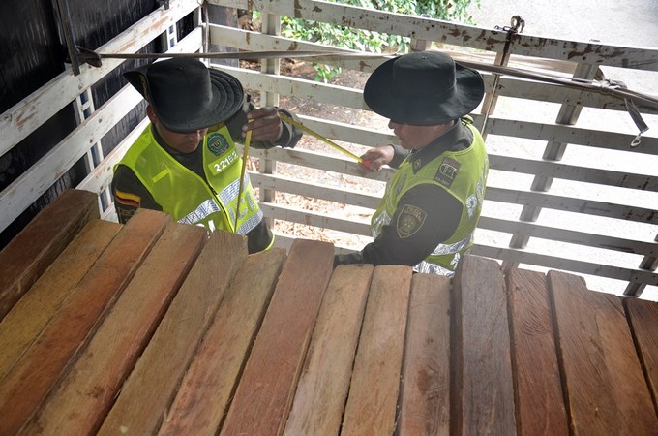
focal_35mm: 32
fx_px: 574
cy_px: 218
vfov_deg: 41.5
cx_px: 329
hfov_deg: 59.6
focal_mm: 21
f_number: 3.8
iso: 400
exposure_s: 1/80
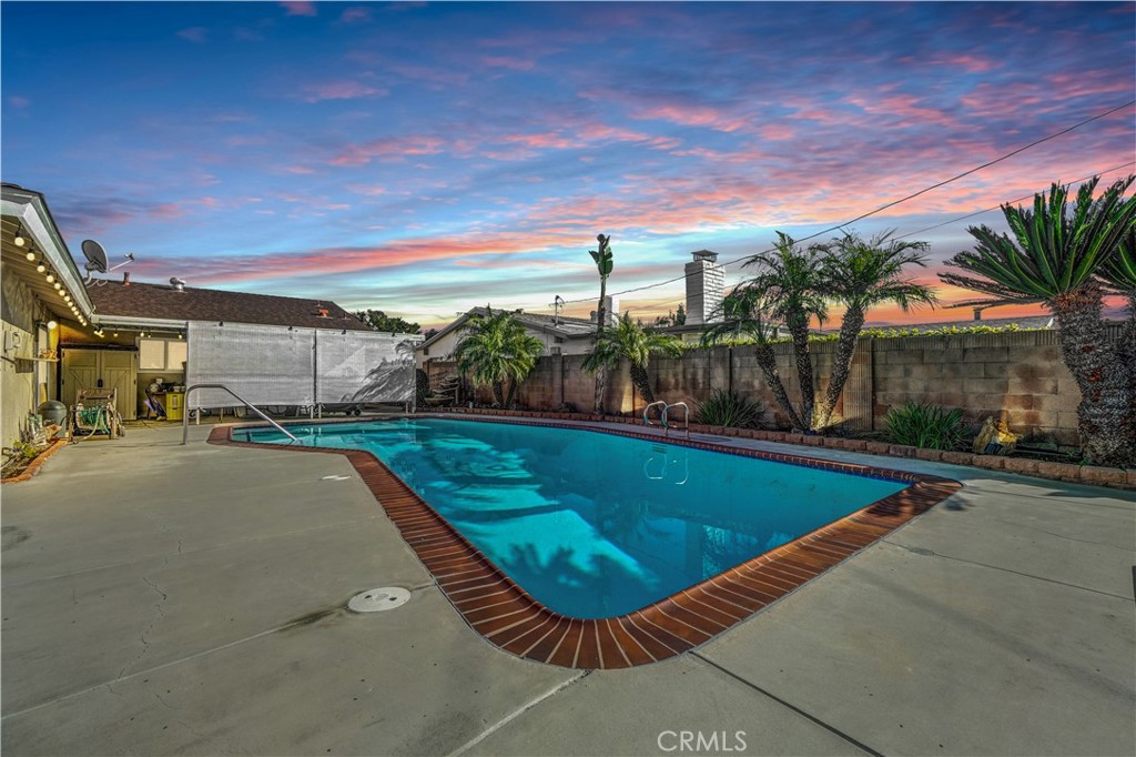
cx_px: 568
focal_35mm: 15
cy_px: 378
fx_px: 473
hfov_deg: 100.4
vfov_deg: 77.3
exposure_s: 1/400
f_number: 9
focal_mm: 10
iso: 400
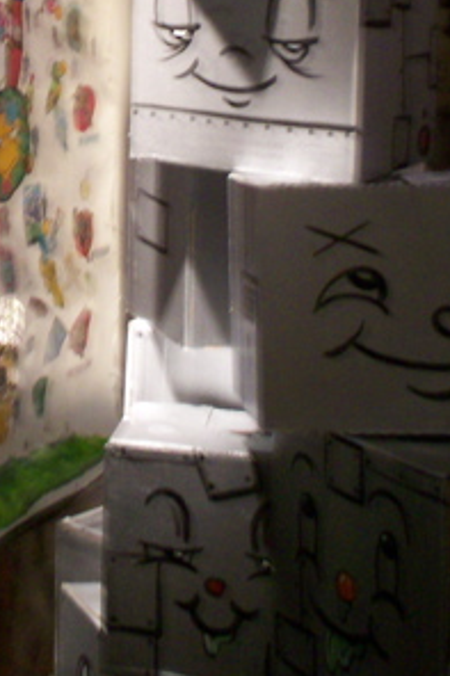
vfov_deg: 24.2
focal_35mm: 81
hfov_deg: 16.5
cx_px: 2
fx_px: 1520
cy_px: 41
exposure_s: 1/8
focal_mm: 6
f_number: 4.5
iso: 200
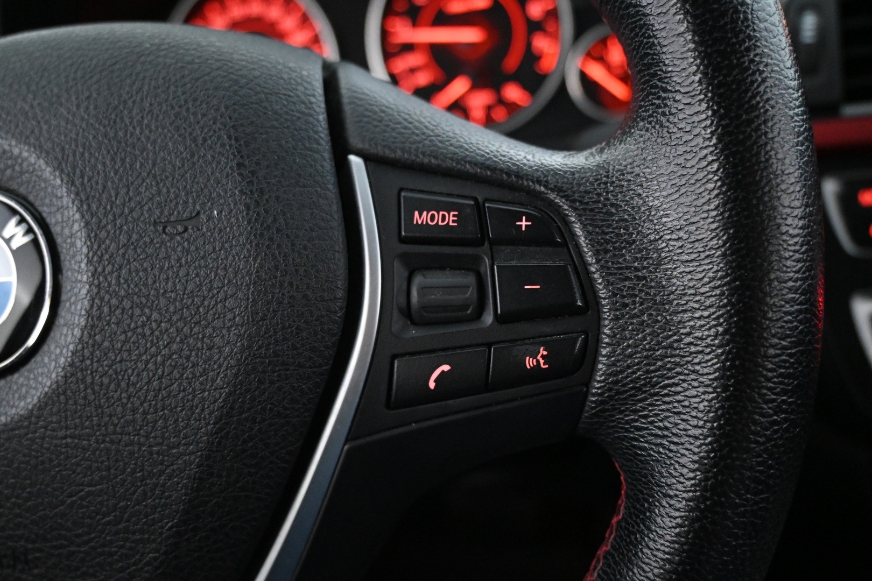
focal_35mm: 32
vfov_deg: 41.7
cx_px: 436
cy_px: 290
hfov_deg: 59.5
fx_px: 763
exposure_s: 1/30
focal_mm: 21
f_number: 4
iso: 5000
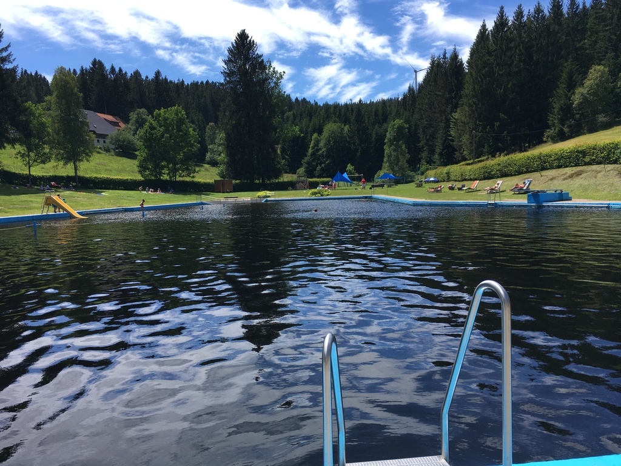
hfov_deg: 61.7
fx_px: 520
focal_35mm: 29
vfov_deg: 48.2
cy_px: 233
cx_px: 310
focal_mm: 4.15
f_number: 2.2
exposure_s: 1/962
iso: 25
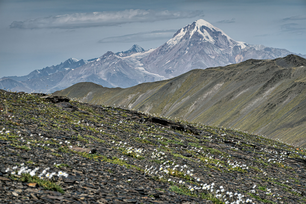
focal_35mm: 119
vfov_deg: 11.5
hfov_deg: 17.2
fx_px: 1011
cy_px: 102
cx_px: 153
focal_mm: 43.55
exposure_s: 1/640
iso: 64
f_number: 4.5
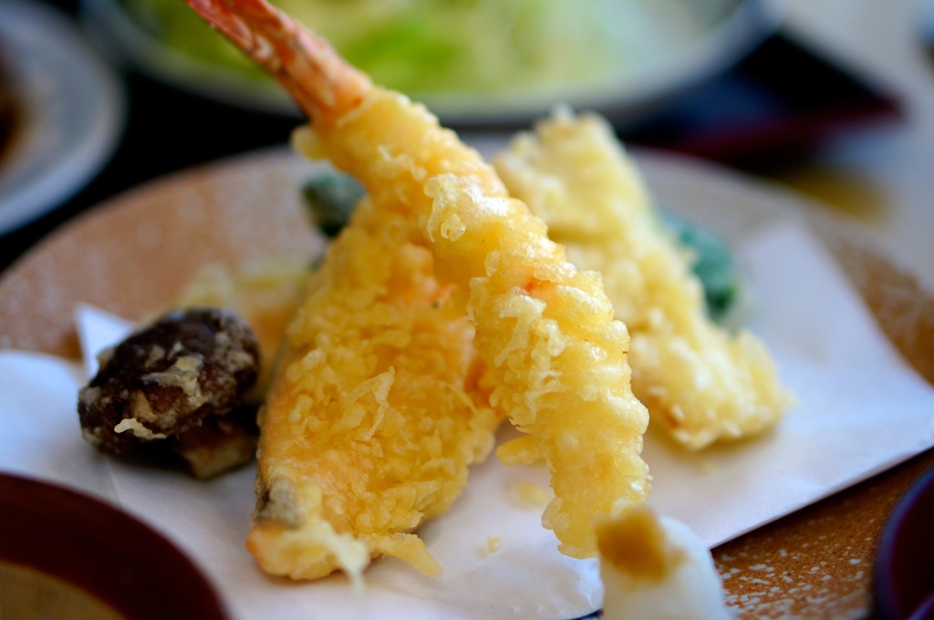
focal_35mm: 75
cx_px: 467
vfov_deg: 18.1
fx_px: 1943
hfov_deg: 27.0
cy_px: 310
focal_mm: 50
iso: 100
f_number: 1.8
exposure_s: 1/80
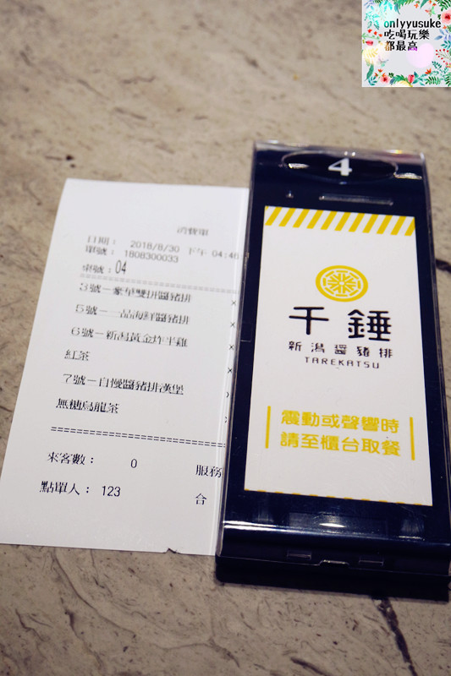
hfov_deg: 23.0
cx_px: 226
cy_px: 338
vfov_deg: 33.9
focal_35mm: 59
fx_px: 1109
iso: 400
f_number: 5
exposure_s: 1/30
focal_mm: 22
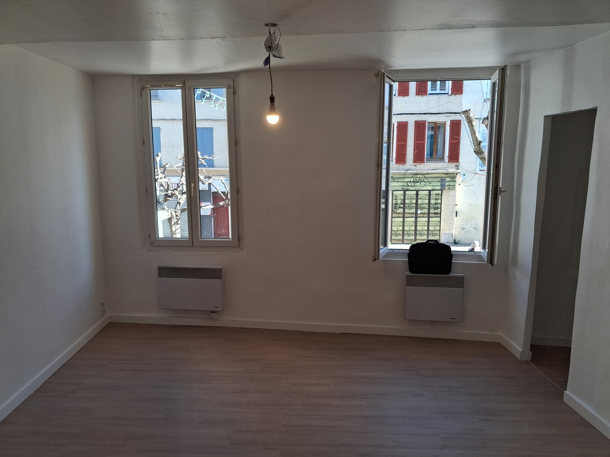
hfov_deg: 65.3
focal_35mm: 27
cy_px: 228
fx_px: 476
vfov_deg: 51.4
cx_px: 305
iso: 40
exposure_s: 1/100
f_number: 1.8
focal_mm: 4
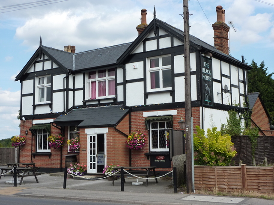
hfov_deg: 39.7
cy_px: 102
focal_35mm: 48
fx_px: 380
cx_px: 137
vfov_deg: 30.3
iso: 125
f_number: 4
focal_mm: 7.9
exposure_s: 1/400
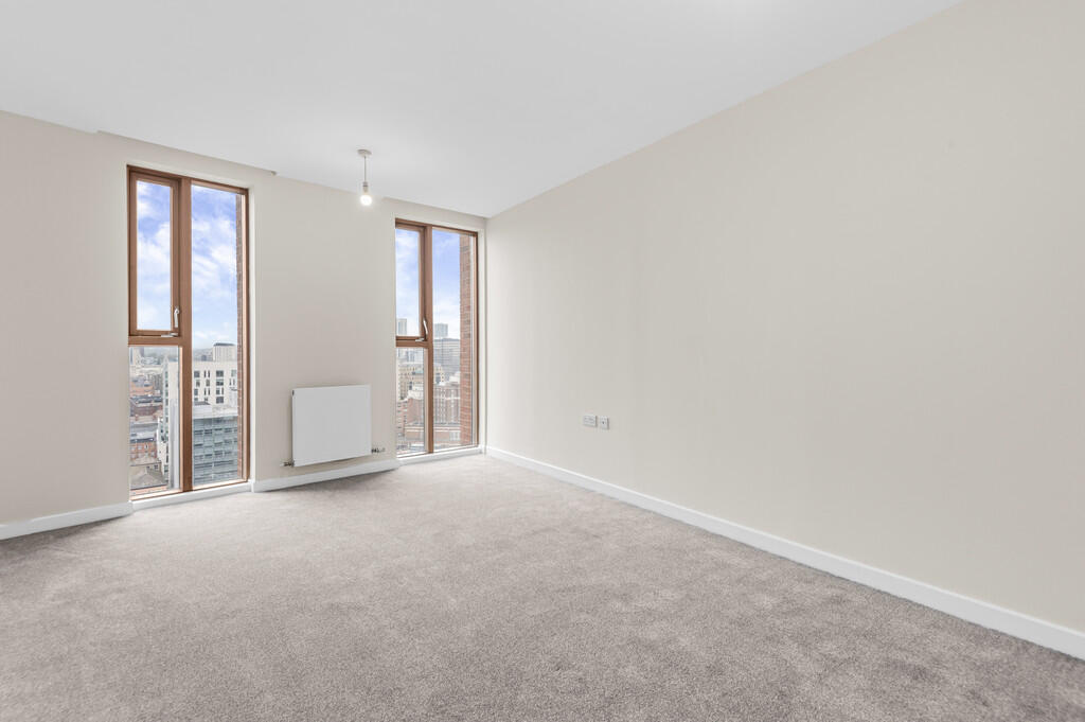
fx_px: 482
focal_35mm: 16
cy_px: 361
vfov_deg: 73.7
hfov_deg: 96.8
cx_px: 542
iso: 640
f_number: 8
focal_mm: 16
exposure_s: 1/13
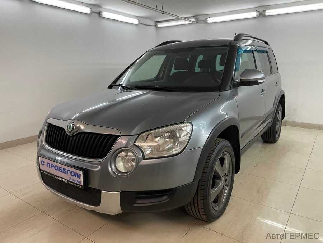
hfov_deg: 67.3
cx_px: 162
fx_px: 243
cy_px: 122
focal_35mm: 26
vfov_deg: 53.1
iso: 50
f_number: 1.6
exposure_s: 1/100
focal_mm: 4.2
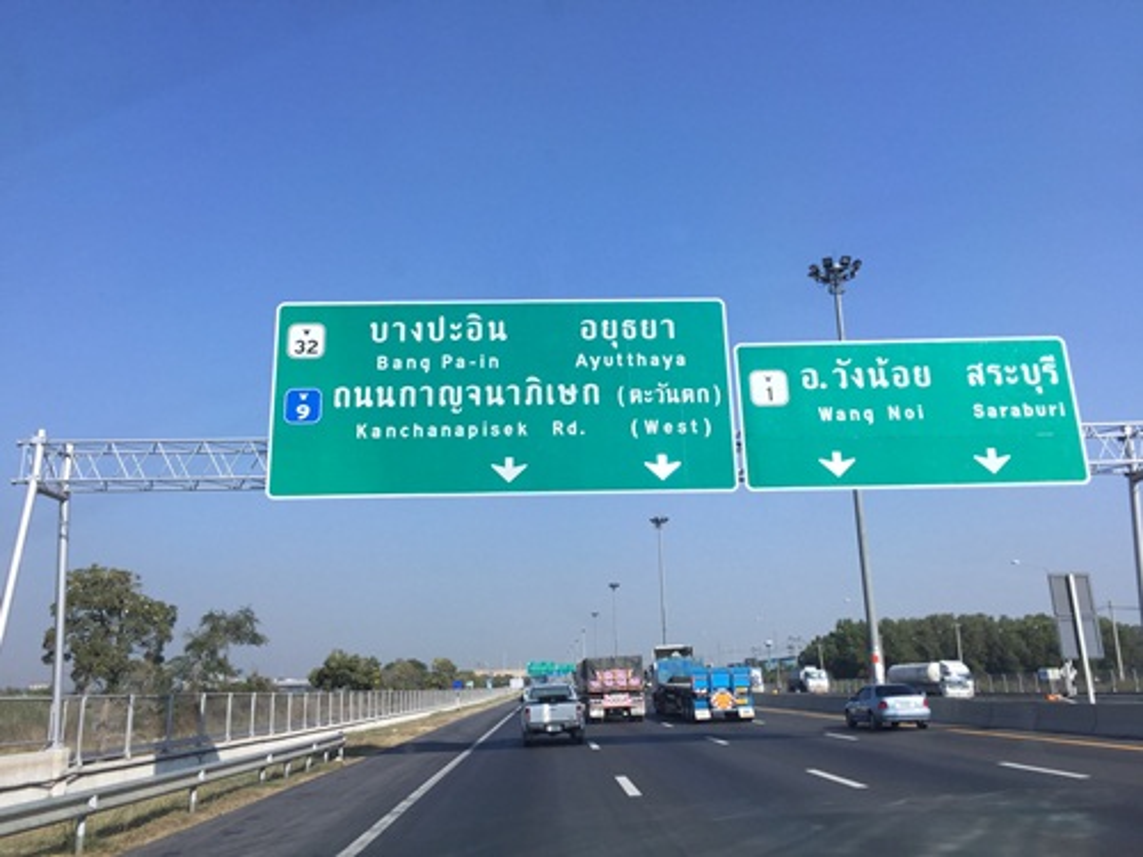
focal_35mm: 29
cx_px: 572
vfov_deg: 48.2
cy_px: 428
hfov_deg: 61.7
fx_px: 958
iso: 32
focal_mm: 4.15
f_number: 2.2
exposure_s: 1/430
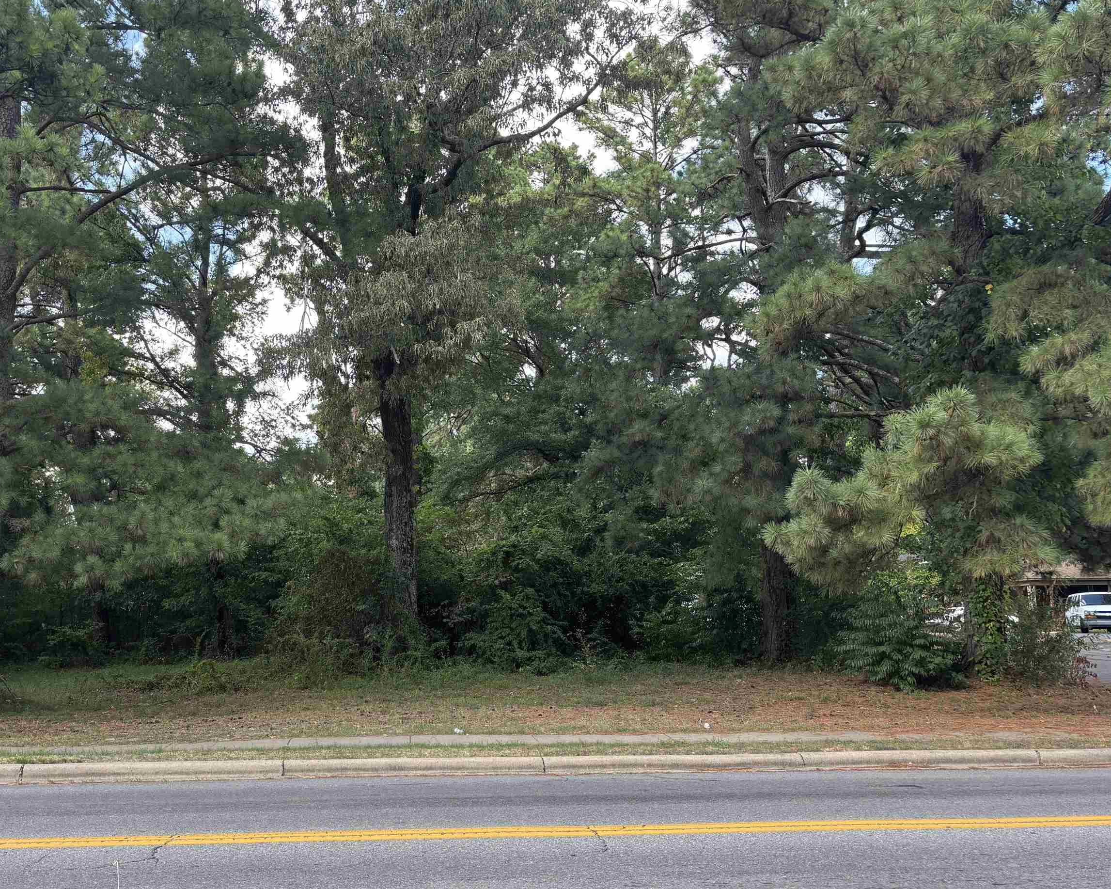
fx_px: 1118
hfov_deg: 52.2
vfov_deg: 43.3
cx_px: 403
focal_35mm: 34
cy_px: 487
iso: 50
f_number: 1.6
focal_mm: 5.96
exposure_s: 1/211
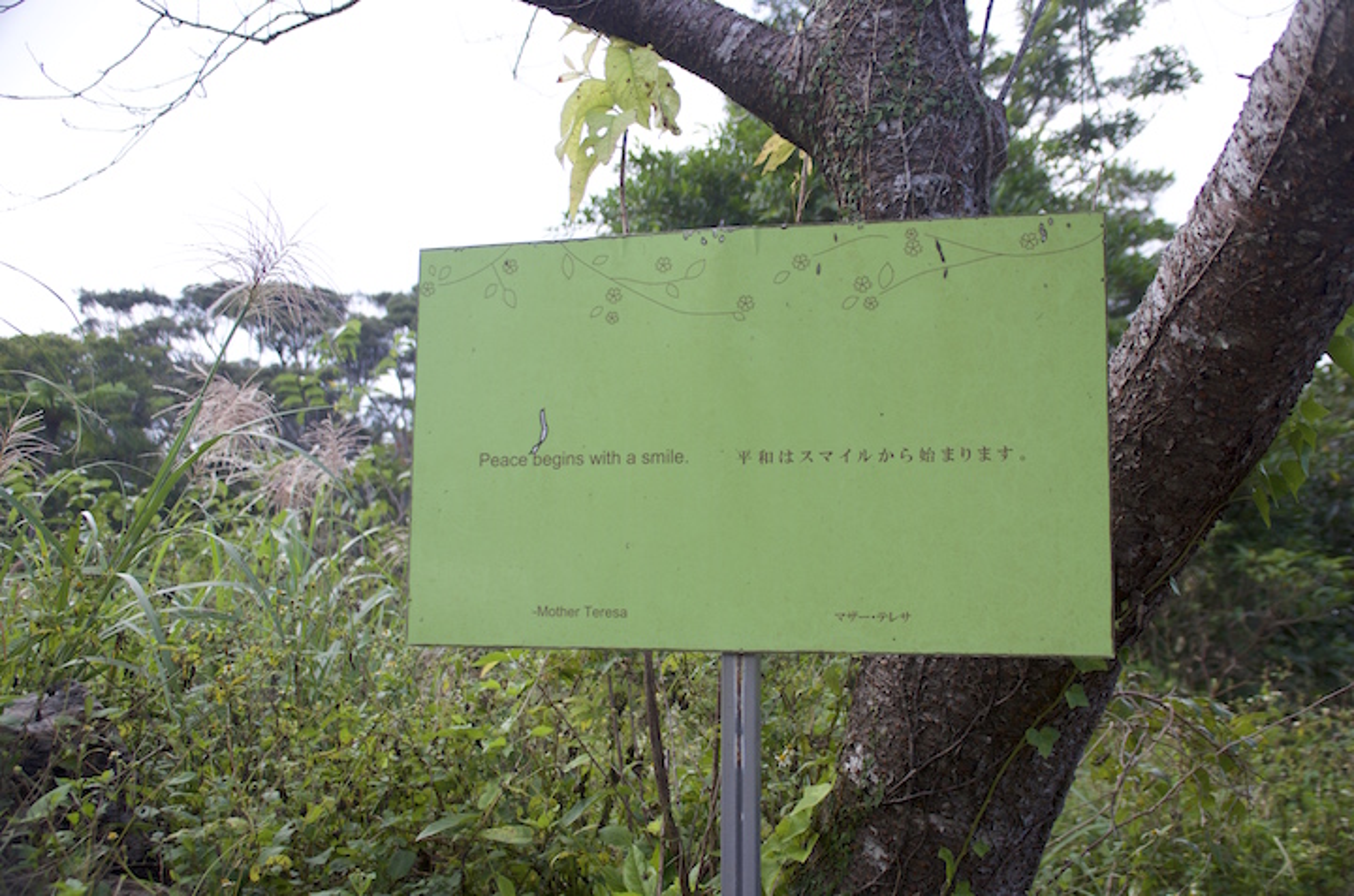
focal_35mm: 39
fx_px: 1464
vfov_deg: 34.1
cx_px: 677
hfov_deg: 49.6
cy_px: 448
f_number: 3.8
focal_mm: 26
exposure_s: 1/640
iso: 140
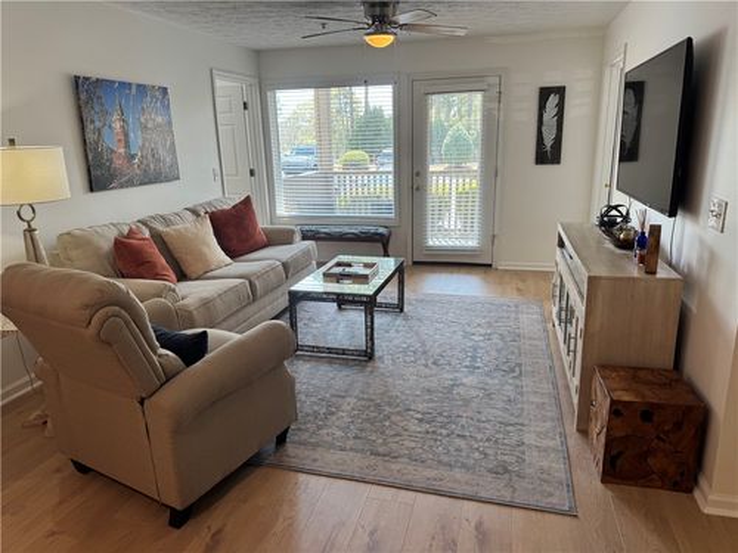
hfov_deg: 71.6
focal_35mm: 24
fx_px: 512
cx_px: 369
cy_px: 276
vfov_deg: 56.8
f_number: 1.78
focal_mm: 6.76
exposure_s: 1/120
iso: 80
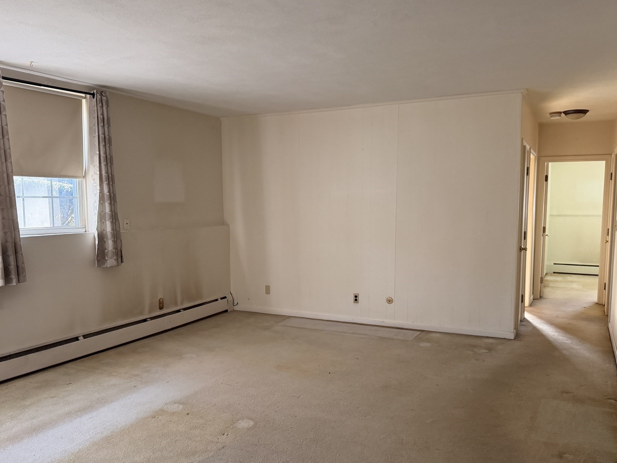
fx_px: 535
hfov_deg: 59.9
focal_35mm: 30
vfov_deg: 46.7
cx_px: 301
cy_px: 257
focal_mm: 6.76
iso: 200
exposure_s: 1/120
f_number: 1.78
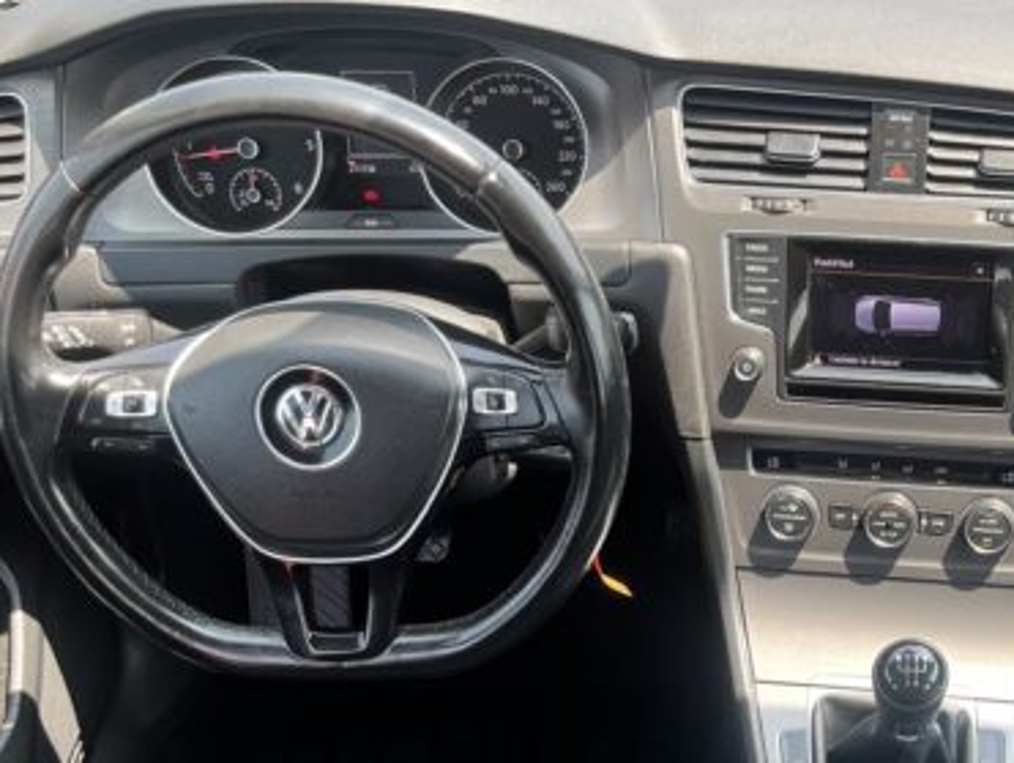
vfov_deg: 25.2
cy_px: 708
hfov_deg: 32.9
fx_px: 1642
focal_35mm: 56
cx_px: 872
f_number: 1.6
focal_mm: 5.1
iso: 40
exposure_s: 1/161
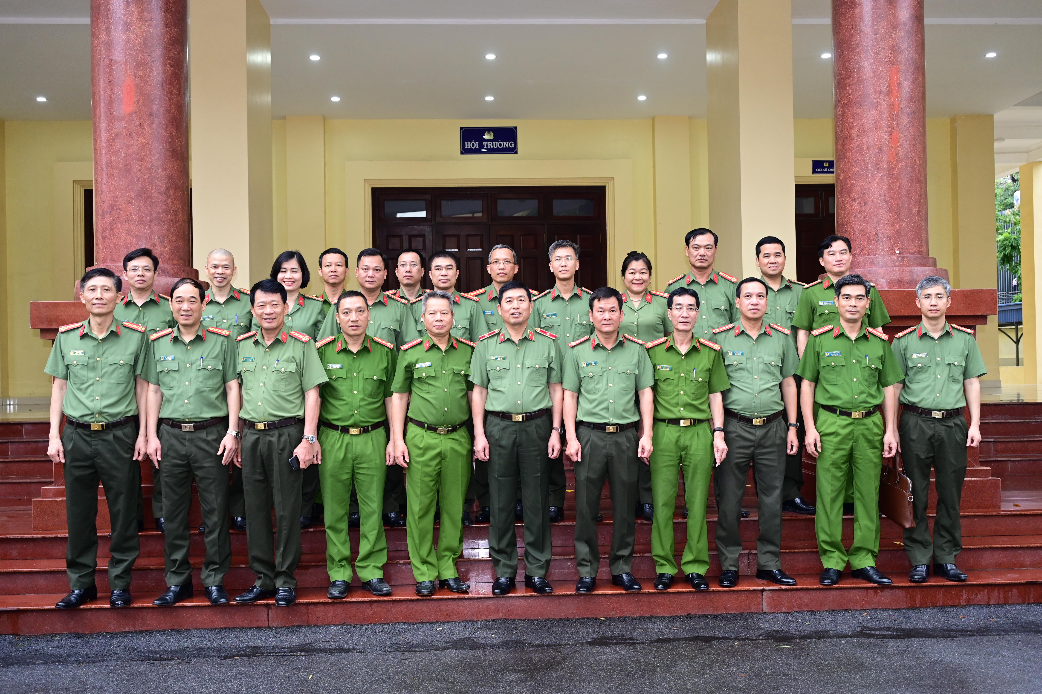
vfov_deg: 36.9
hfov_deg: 53.1
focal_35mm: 36
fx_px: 1042
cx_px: 521
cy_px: 347
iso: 2000
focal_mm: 36
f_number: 4
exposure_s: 1/200
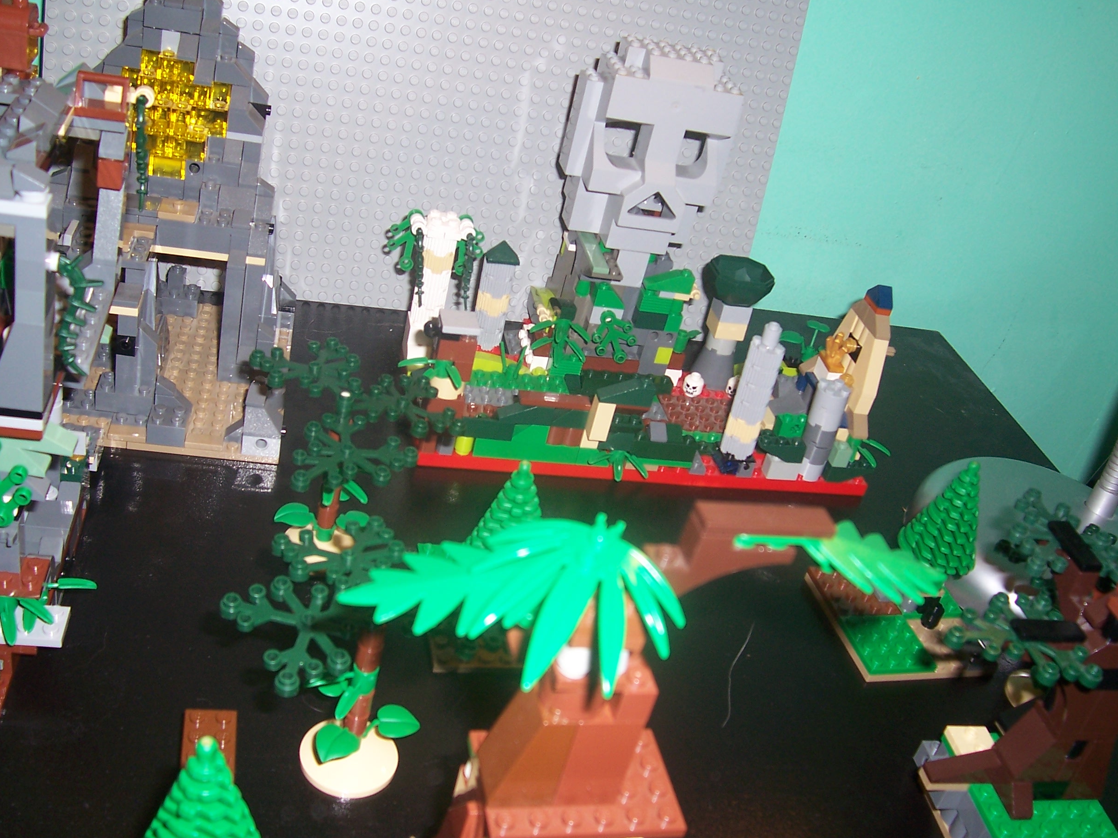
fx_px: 1163
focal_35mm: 36
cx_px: 572
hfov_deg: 51.4
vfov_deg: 39.6
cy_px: 402
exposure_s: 1/60
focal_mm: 5.6
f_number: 2.7
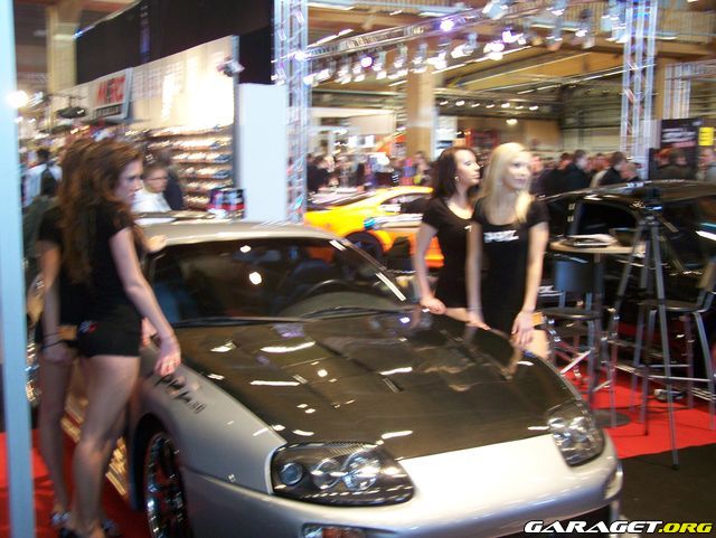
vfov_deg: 33.6
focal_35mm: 43
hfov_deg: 43.8
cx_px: 358
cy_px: 269
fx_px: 890
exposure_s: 1/20
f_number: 2.9
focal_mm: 7.1
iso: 160
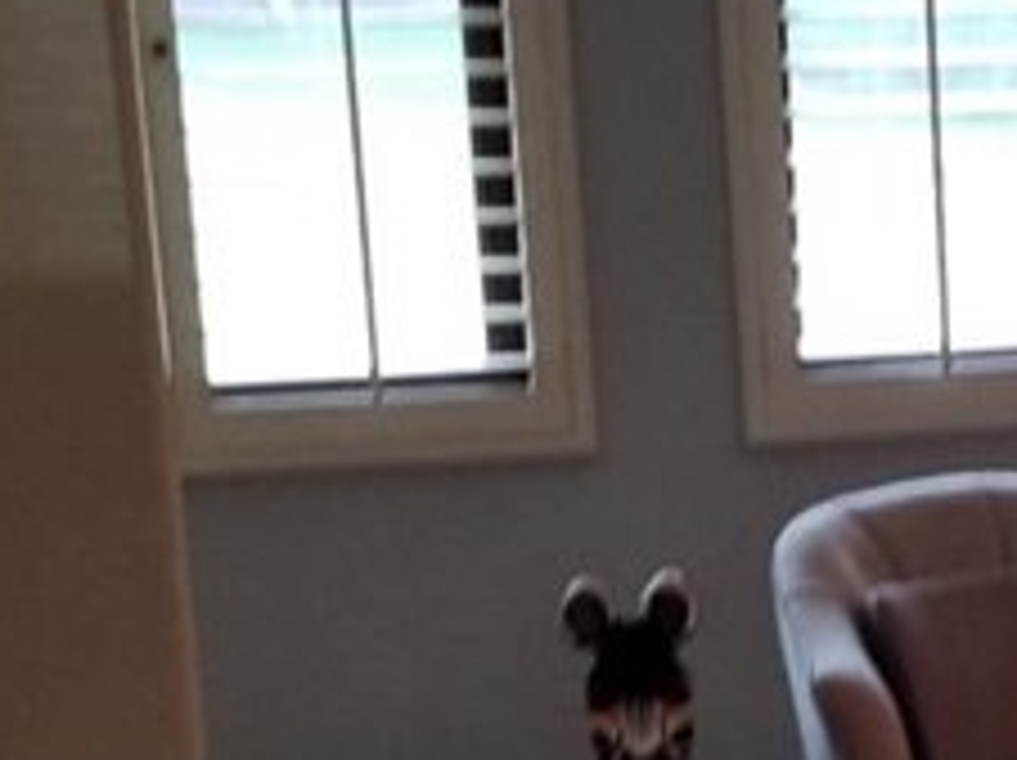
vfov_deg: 12.4
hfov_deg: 16.0
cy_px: 798
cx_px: 1238
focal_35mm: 118
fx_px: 3463
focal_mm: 4.3
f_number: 1.7
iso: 160
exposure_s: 1/30
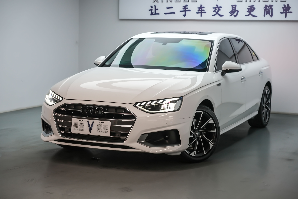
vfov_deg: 19.5
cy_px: 100
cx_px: 149
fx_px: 580
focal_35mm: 70
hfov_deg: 28.8
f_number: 4
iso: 1600
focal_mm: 70
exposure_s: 1/125
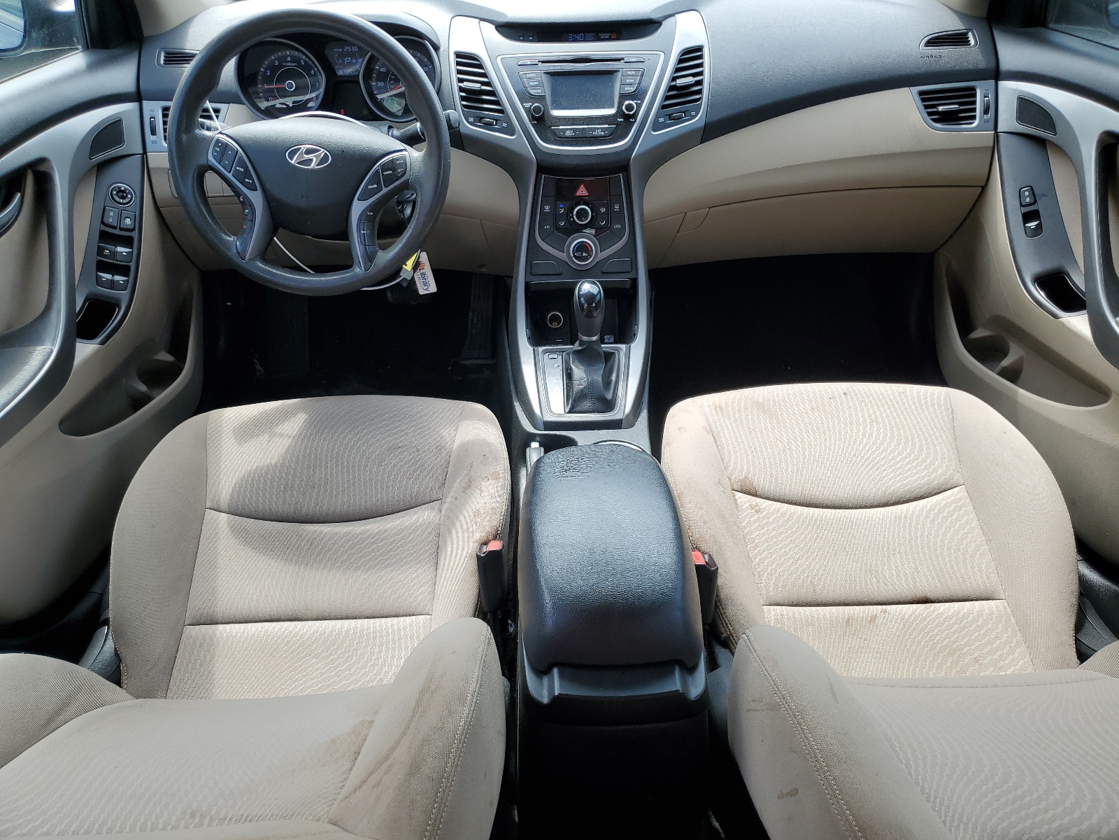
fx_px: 840
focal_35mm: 26
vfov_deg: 53.1
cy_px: 420
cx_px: 560
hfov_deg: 67.3
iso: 50
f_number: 1.5
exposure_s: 1/476
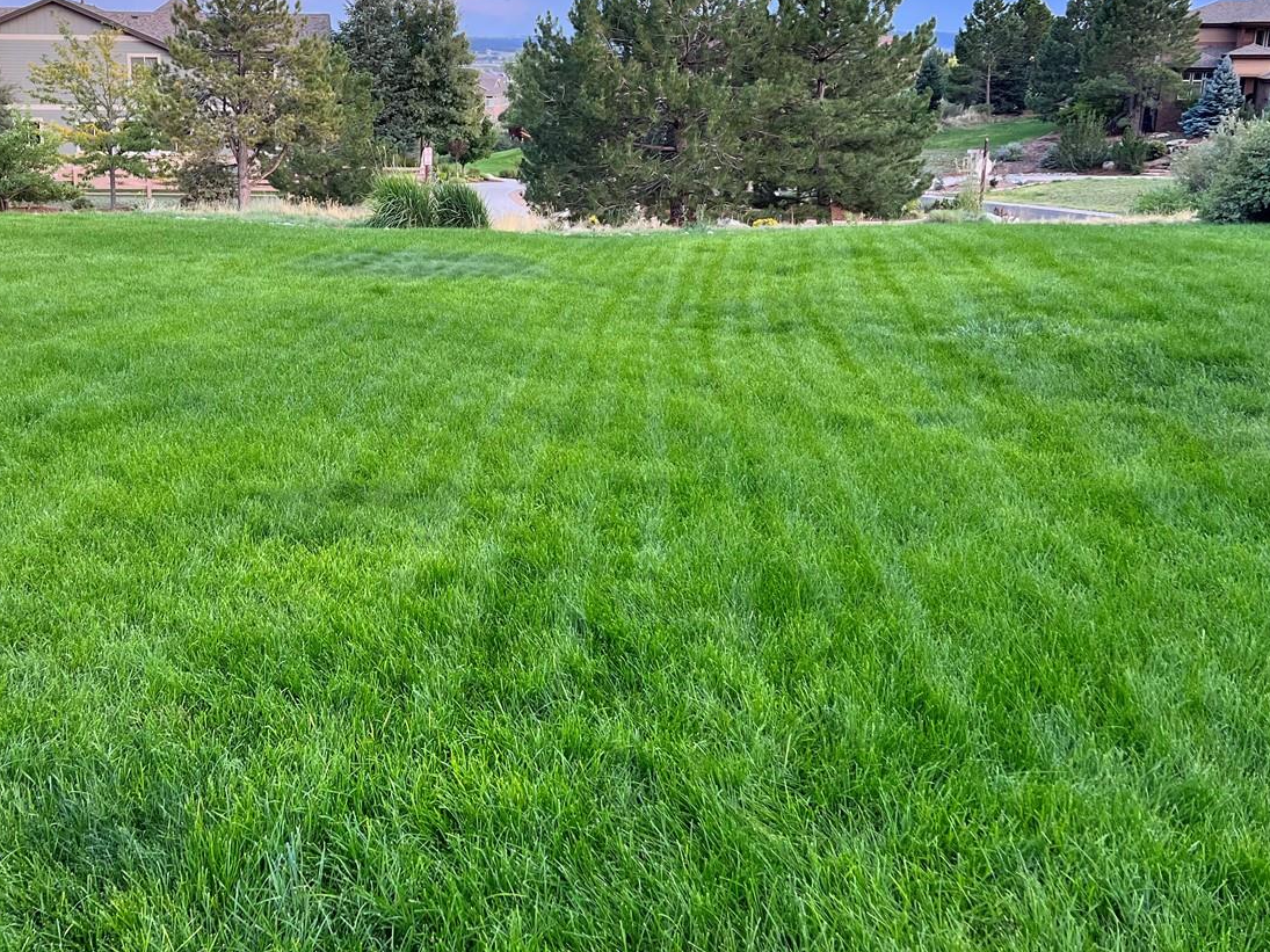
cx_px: 429
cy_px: 386
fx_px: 1394
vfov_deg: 37.6
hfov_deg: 48.2
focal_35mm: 38
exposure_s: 1/121
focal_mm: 5.7
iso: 125
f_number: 1.5
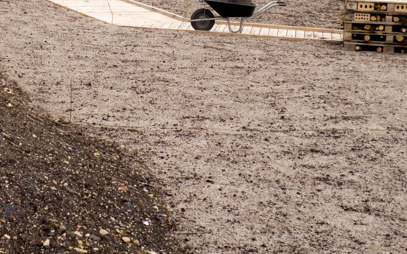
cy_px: 8
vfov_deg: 10.6
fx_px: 1364
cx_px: 65
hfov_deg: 16.8
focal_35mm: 123
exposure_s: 1/500
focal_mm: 10.8
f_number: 3.5
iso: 100
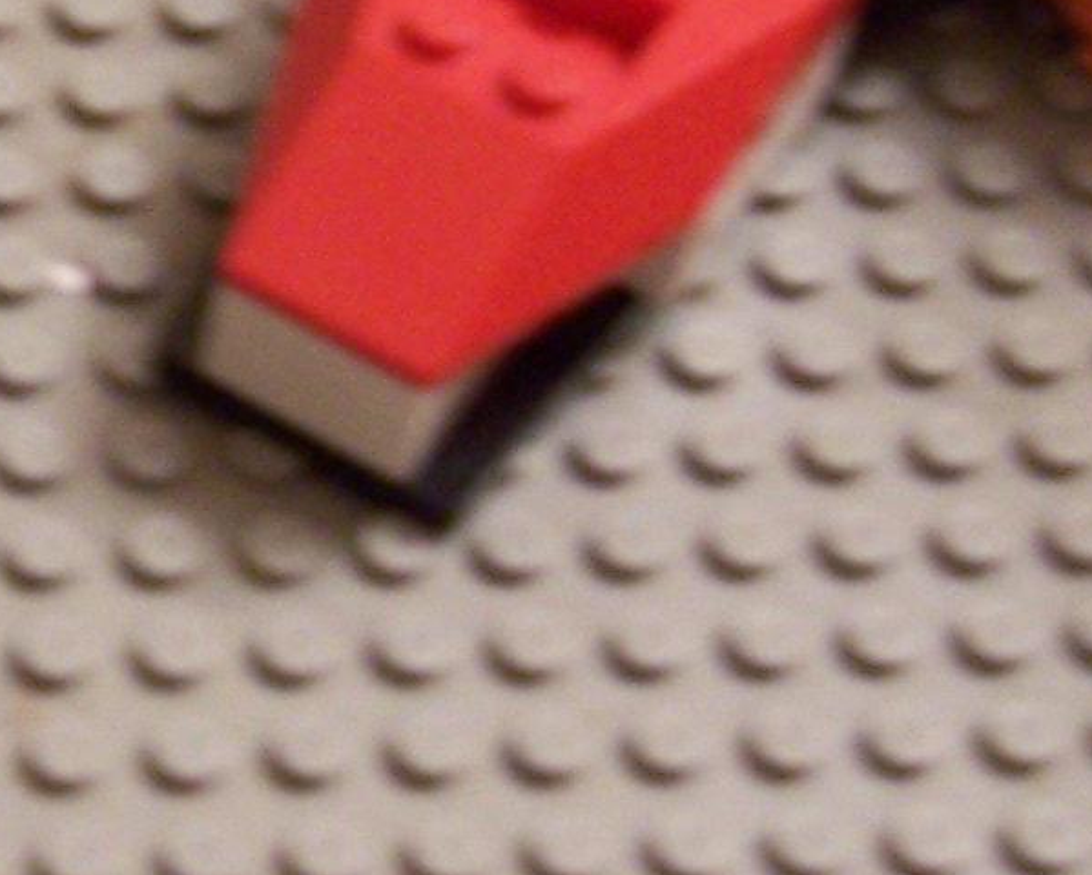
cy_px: 55
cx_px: -328
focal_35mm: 151
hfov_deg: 12.4
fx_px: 4883
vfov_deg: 10.2
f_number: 2.8
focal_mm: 6.2
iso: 160
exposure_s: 1/8
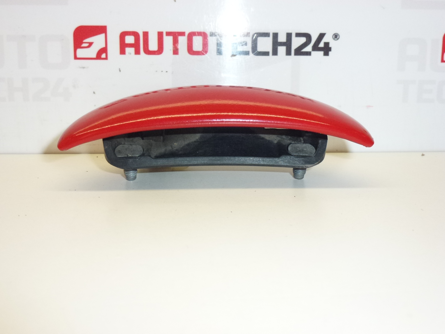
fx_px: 527
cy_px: 167
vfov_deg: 35.1
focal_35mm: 41
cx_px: 222
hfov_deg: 45.8
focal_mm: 7.4
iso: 400
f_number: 3.9
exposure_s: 1/250
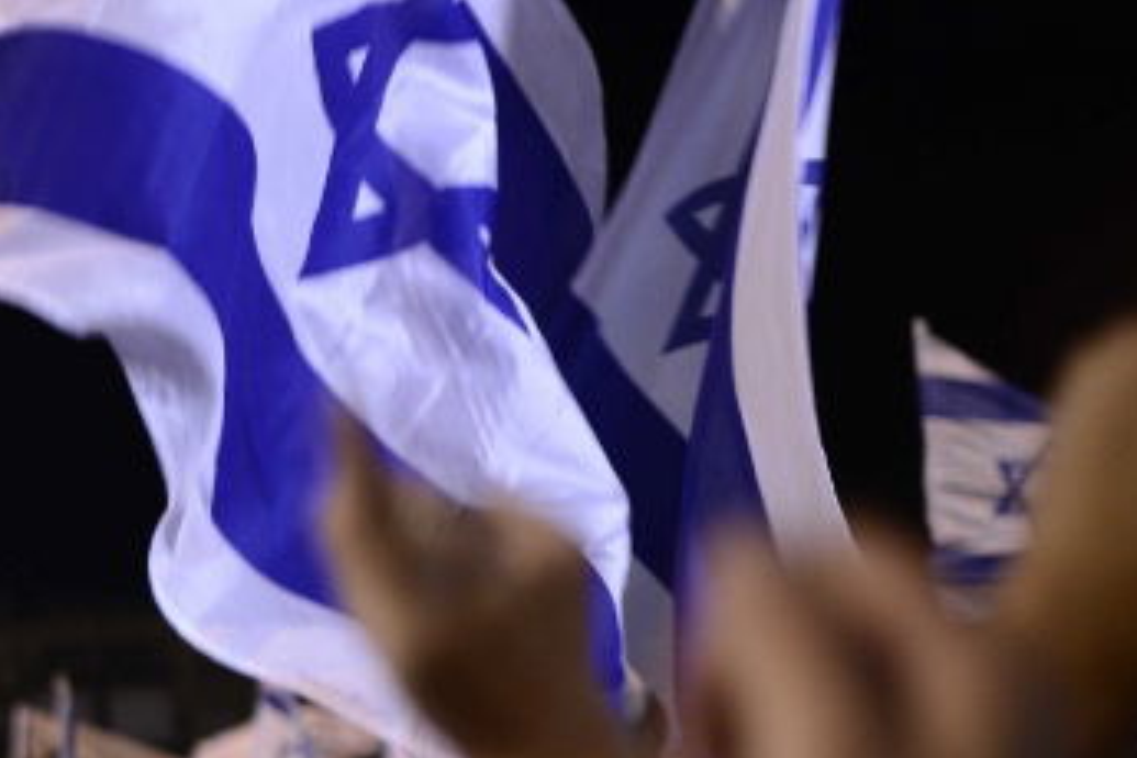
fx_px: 3284
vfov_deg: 12.9
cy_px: 832
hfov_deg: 18.1
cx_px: -425
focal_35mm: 104
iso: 1250
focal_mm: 35
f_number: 1.4
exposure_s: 1/100
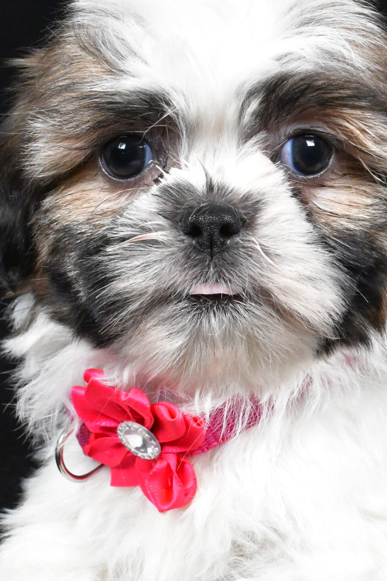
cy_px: 337
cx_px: 173
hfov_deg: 18.4
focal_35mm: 74
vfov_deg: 27.3
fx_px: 1193
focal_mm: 28
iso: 6400
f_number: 11
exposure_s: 1/500
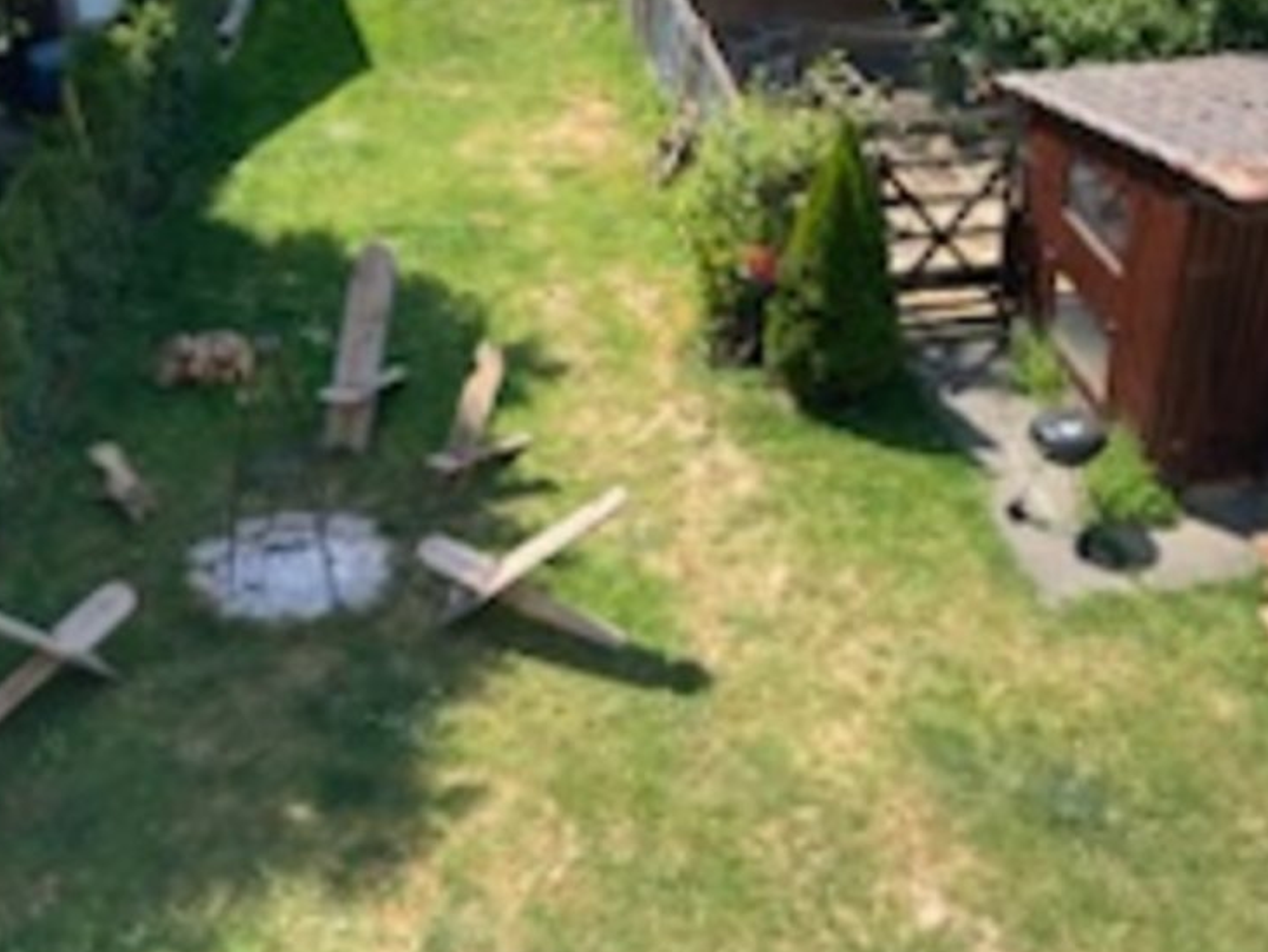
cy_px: 278
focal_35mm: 46
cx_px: 658
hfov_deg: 41.2
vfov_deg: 31.2
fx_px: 1686
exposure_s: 1/1350
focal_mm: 3.99
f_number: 1.8
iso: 20
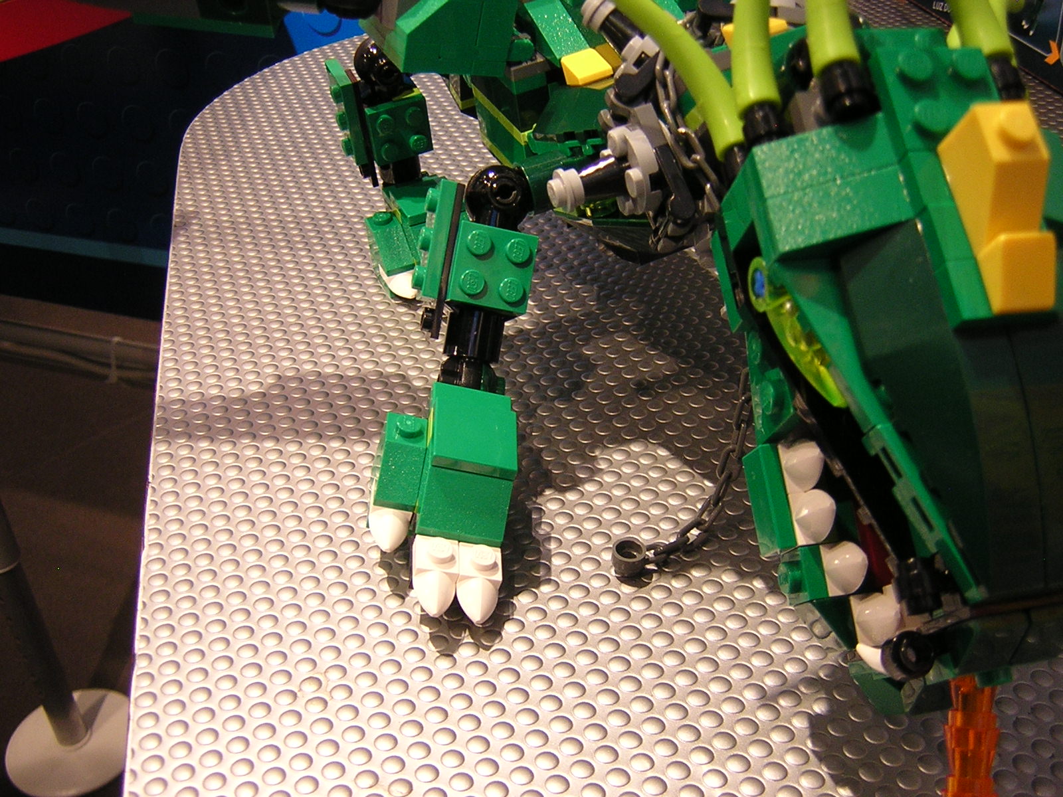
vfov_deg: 39.7
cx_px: 532
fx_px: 1106
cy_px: 398
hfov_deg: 51.4
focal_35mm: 36
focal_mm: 4.7
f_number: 2.6
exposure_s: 1/3.6
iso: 226
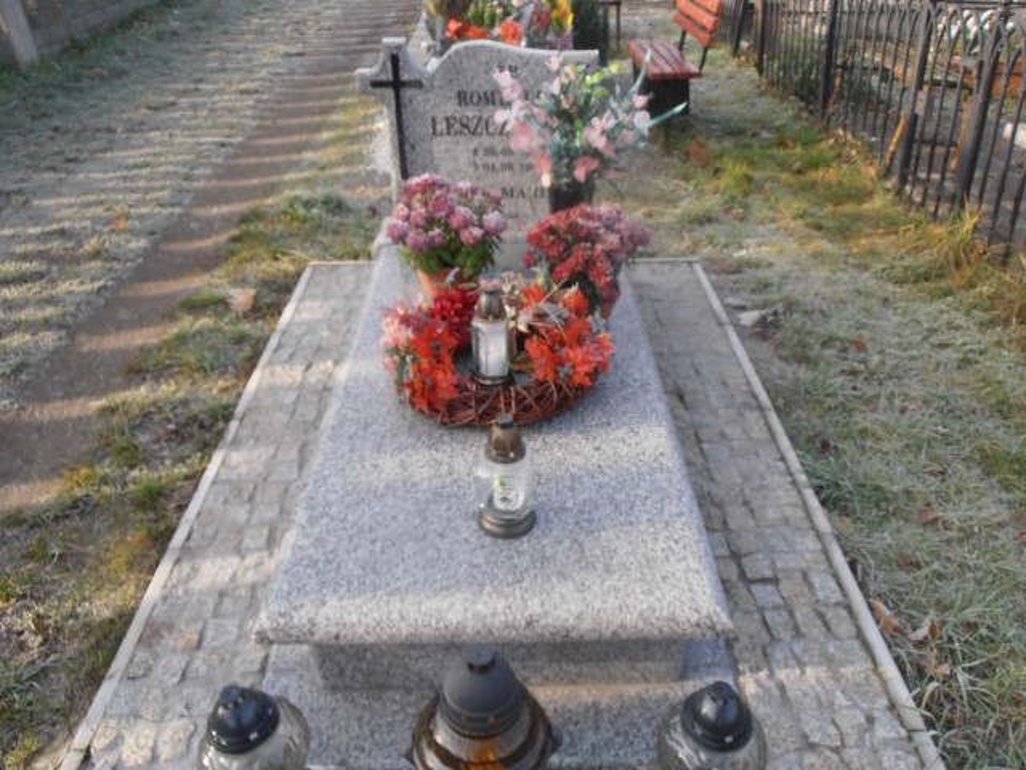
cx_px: 513
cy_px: 385
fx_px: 889
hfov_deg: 60.0
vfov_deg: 46.8
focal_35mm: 30
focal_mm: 5.25
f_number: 3.5
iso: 80
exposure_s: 1/160
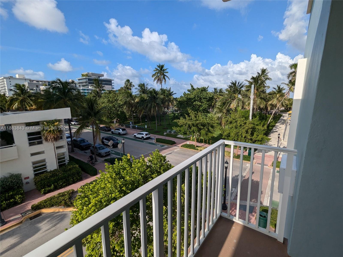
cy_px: 128
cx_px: 172
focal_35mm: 16
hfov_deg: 94.5
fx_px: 159
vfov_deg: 78.1
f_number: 2.2
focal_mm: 2.35
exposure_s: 1/1965
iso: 47
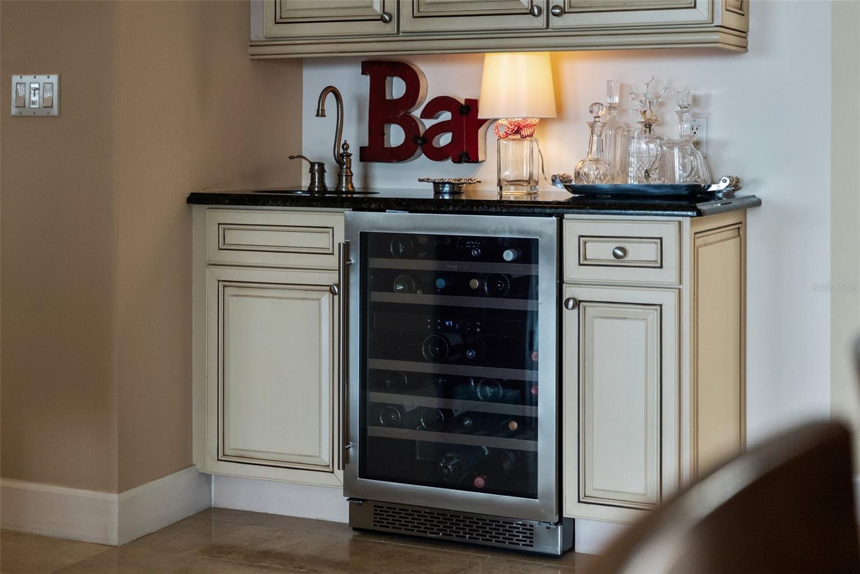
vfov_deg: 23.1
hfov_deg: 34.0
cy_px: 287
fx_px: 1405
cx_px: 430
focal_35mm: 59
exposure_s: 1/320
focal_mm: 58.8
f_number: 2.8
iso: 1250
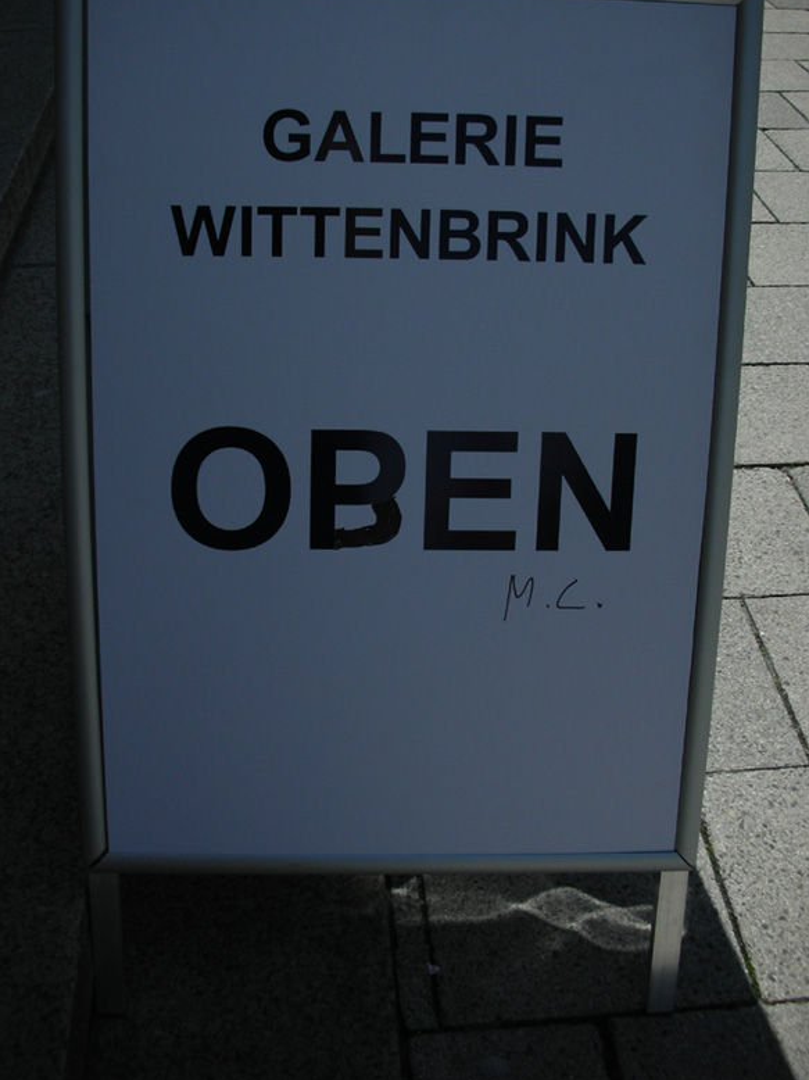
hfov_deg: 34.3
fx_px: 1309
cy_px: 458
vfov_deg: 44.7
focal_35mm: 42
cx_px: 386
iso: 50
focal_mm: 5.8
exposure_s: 1/172
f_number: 8.5
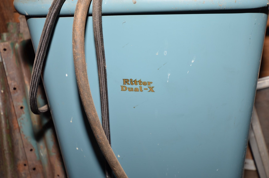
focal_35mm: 36
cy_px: 89
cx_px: 134
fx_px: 268
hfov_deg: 53.2
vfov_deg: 36.7
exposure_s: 1/125
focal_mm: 24
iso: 100
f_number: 4.5
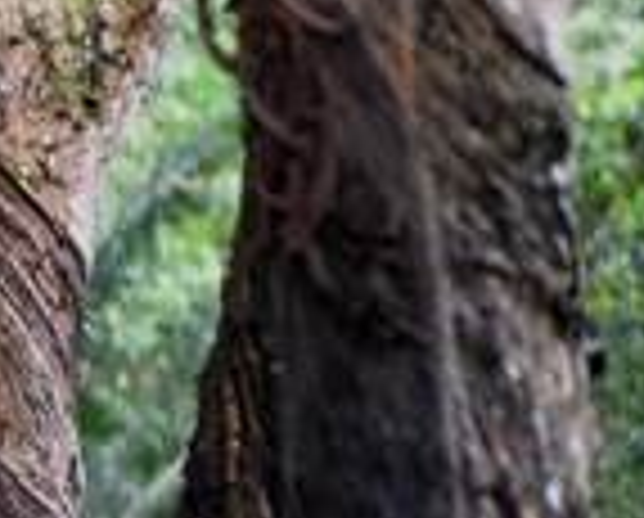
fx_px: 13140
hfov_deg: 2.8
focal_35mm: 688
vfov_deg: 2.3
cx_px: -1441
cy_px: 759
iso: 400
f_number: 3.2
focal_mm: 105
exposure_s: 1/100
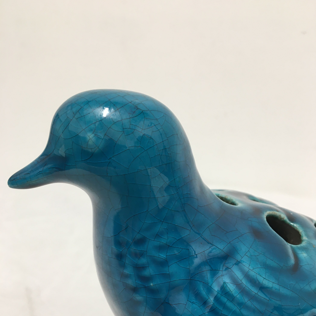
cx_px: 158
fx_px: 361
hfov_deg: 47.2
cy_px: 215
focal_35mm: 35
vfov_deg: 46.4
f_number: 2.2
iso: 64
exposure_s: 1/33
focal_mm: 4.15
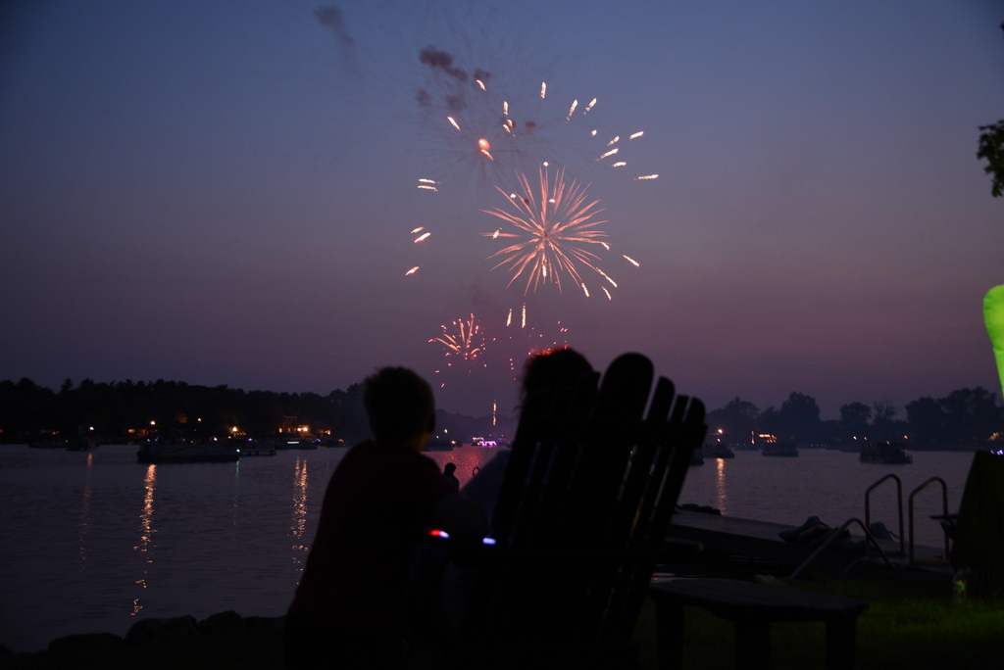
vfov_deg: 37.9
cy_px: 335
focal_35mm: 35
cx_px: 502
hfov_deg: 54.4
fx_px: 977
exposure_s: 1/3
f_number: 4
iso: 1250
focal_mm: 35
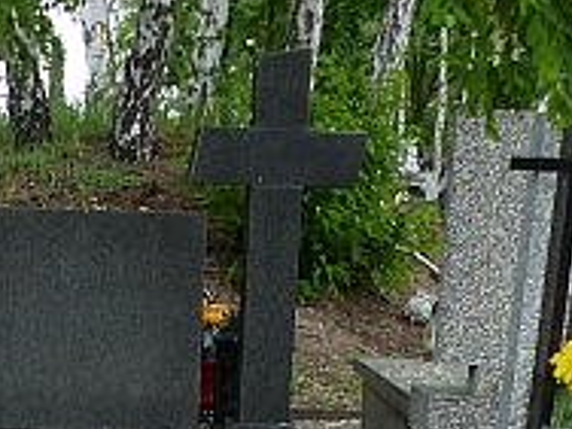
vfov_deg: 15.6
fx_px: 1405
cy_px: 703
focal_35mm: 85
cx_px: 140
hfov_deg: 22.8
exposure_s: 1/200
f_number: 4
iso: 100
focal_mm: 4.5
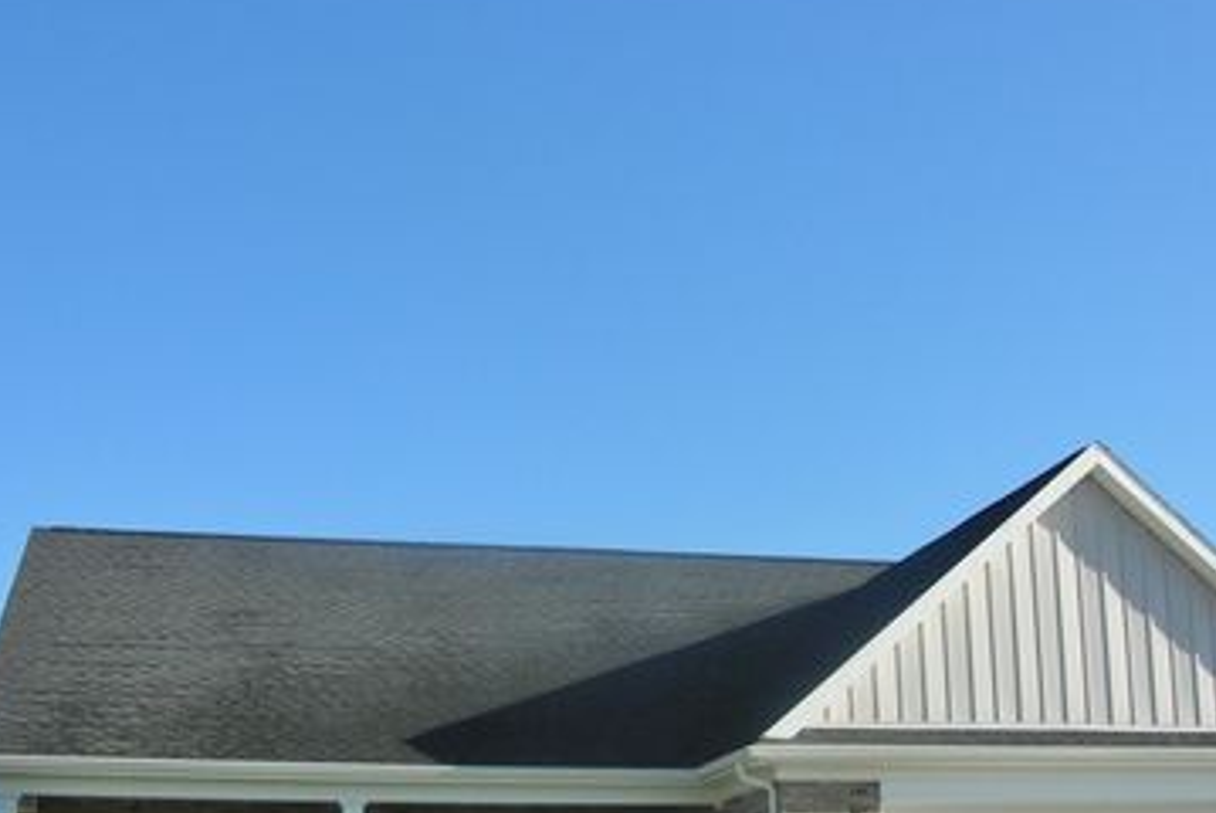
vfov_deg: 25.8
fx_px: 1758
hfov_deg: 38.1
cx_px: 711
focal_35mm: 52
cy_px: 581
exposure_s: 1/497
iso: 50
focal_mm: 6
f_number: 3.7
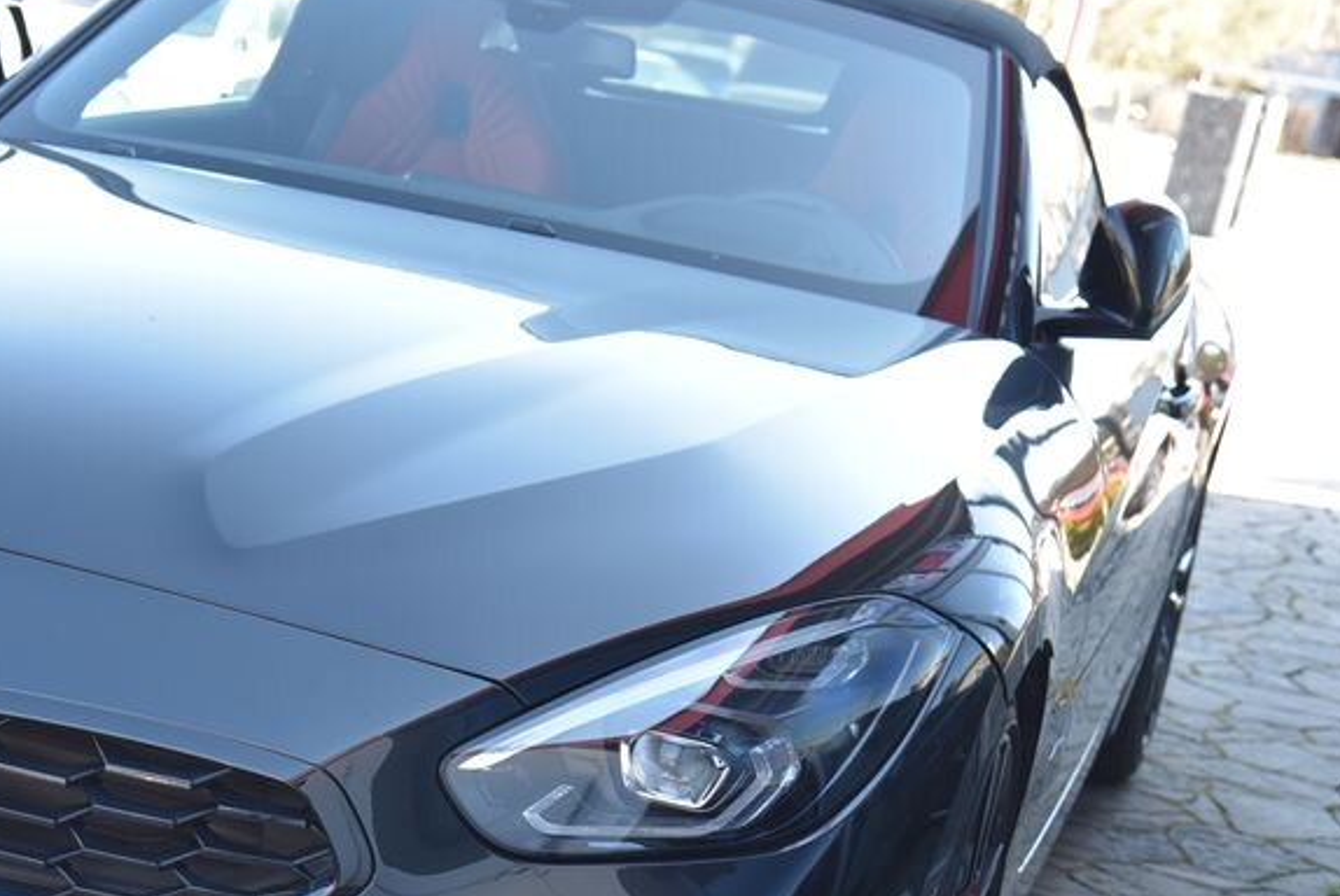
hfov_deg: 24.3
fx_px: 3055
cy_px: 656
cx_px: 233
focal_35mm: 82
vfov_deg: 16.6
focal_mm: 46
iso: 500
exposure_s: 1/100
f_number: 5
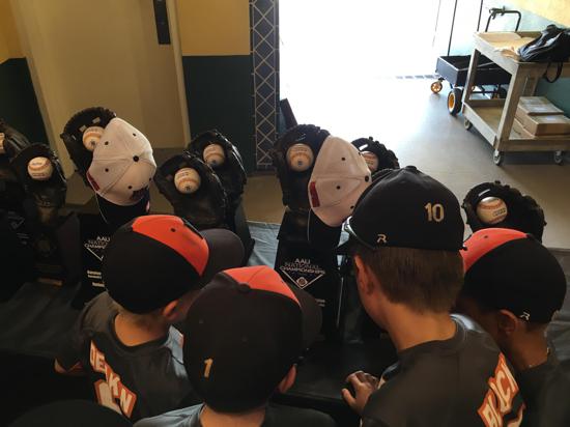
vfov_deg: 48.2
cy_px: 214
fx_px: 477
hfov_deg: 61.7
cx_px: 285
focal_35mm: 29
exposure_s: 1/30
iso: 50
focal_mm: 4.15
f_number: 2.2
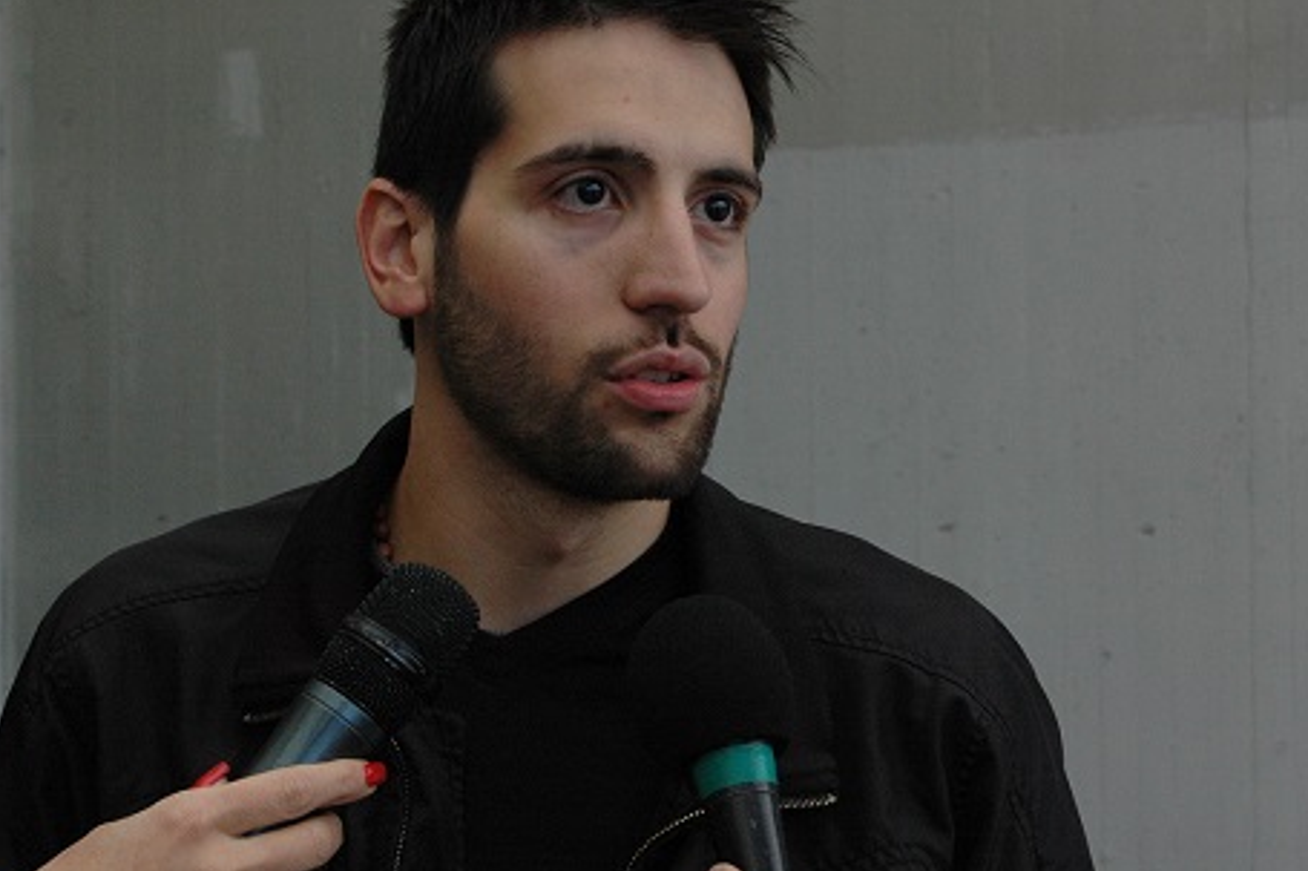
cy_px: 405
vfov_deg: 13.0
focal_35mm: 106
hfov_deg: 19.3
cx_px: 551
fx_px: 3837
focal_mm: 55
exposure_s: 1/250
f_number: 9
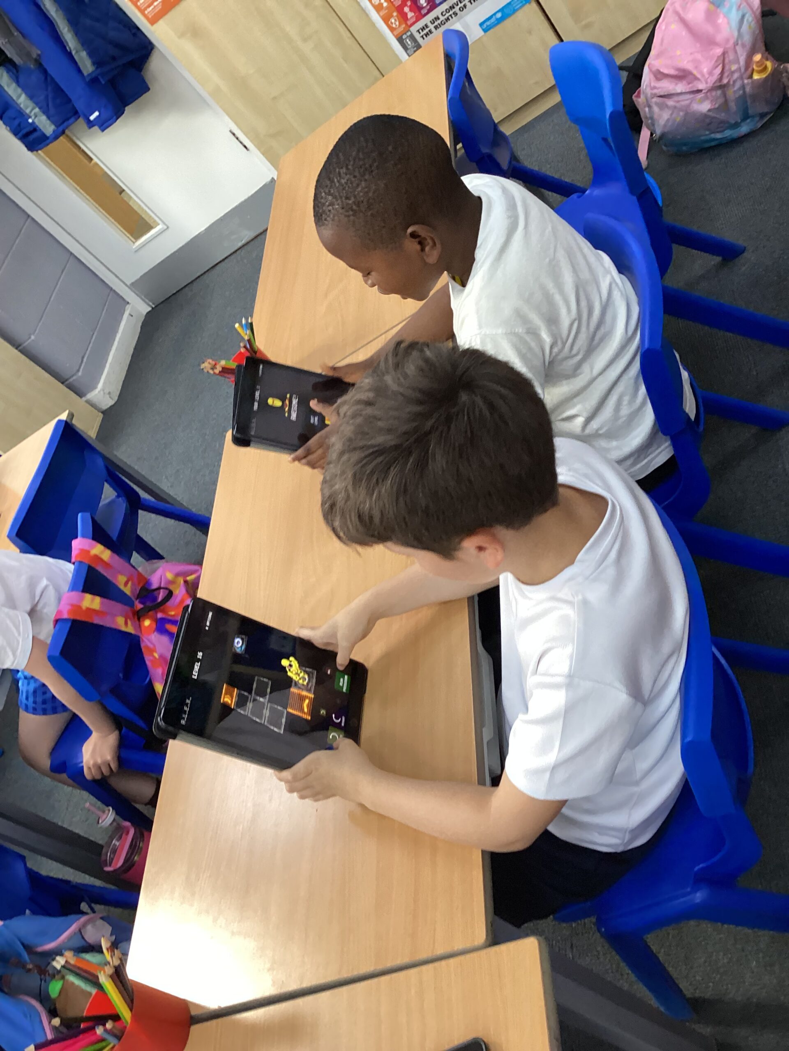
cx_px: 394
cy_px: 526
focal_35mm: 31
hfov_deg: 45.4
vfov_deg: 58.4
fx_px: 942
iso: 160
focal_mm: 3.3
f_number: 2.4
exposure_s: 1/60
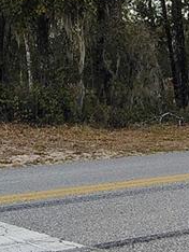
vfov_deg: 23.4
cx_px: 15
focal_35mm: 82
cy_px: 44
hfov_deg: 17.7
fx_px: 596
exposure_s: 1/145
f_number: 2.2
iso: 100
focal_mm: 2.13
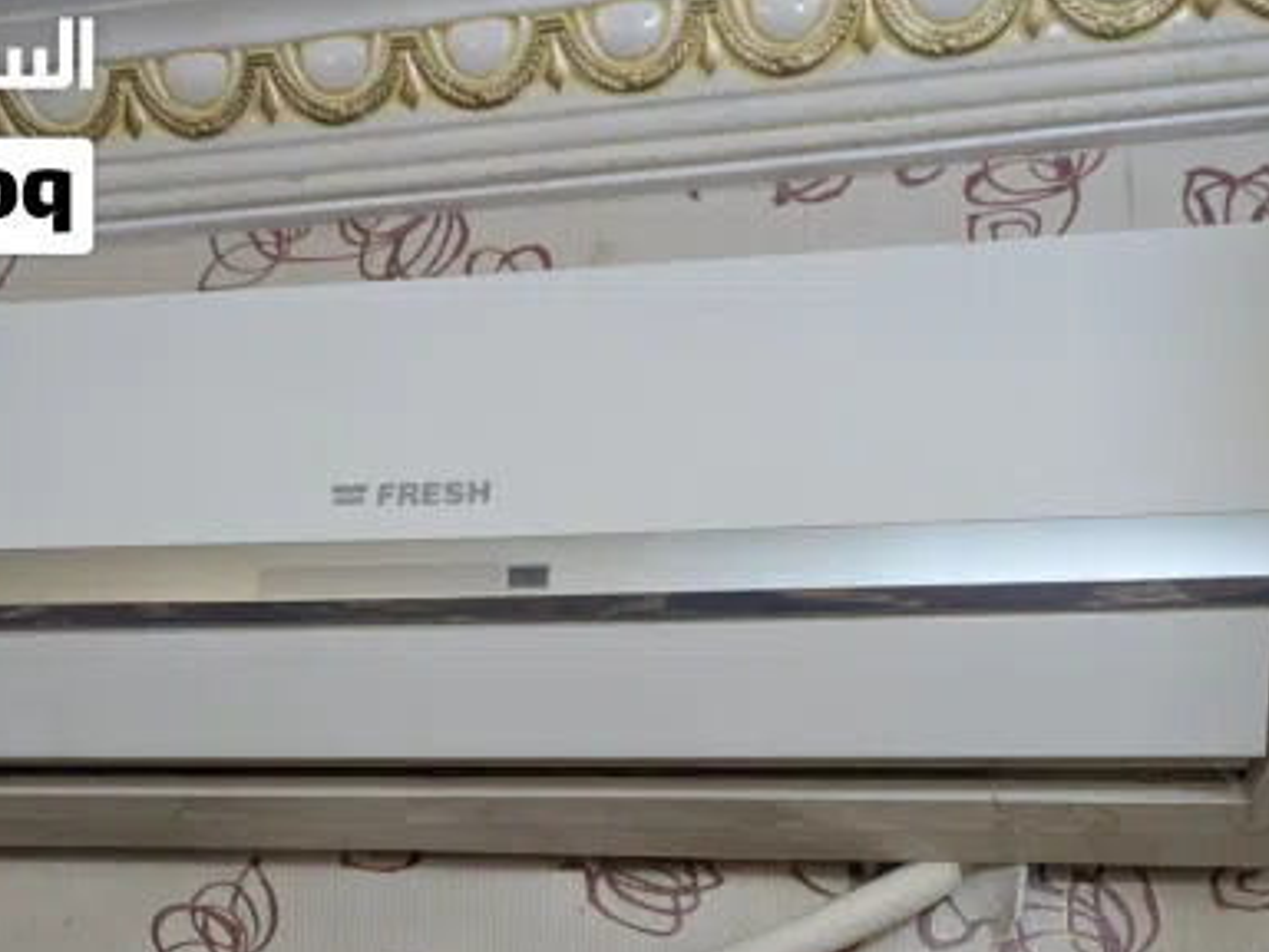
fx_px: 1466
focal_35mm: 40
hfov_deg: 46.8
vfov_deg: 35.1
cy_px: 731
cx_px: 592
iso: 714
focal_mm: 6.81
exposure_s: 1/23.8
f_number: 1.85
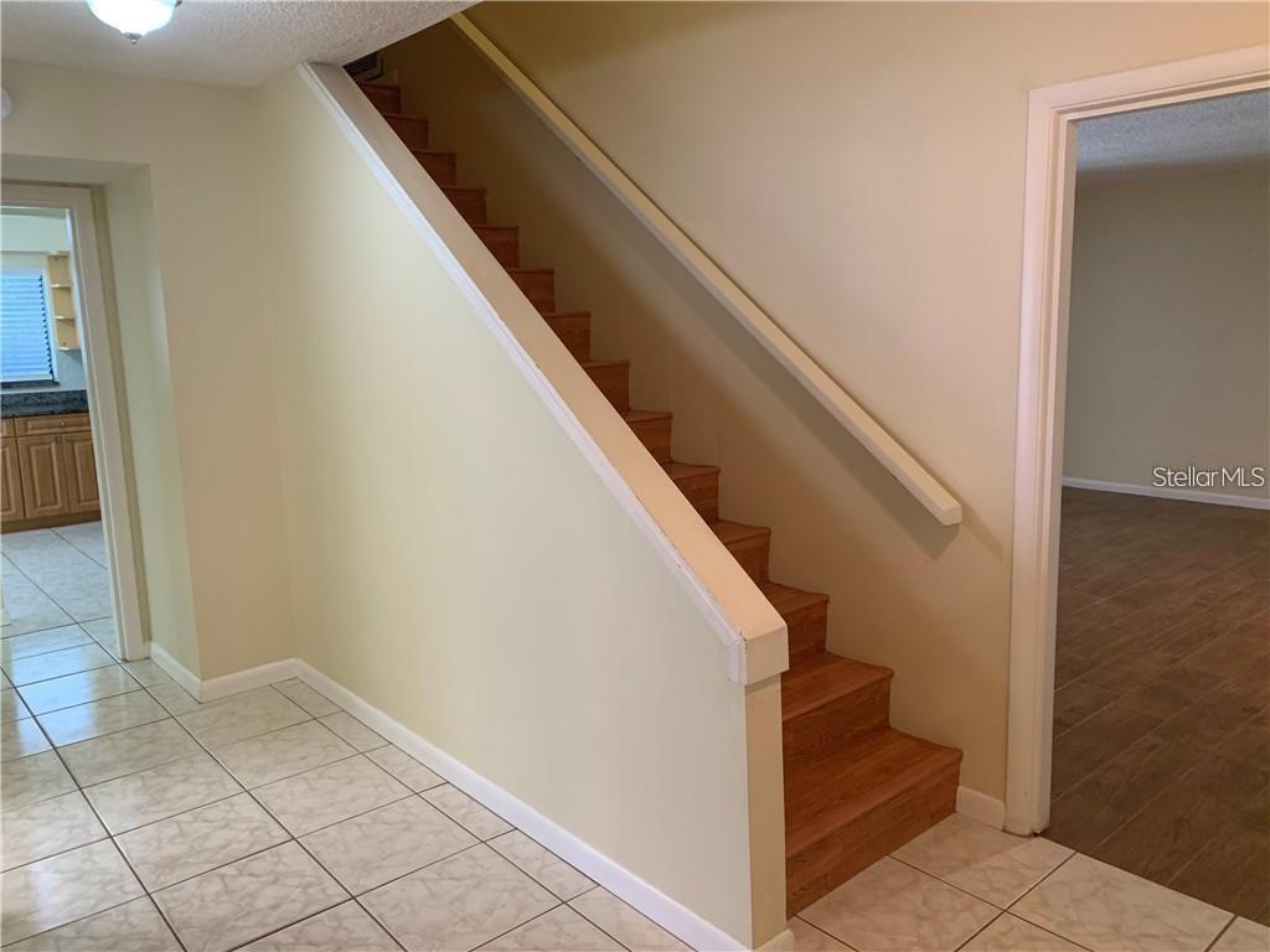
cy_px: 476
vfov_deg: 53.1
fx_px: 954
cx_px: 635
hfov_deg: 67.3
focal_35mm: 26
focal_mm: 4.25
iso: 160
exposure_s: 1/60
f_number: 1.8
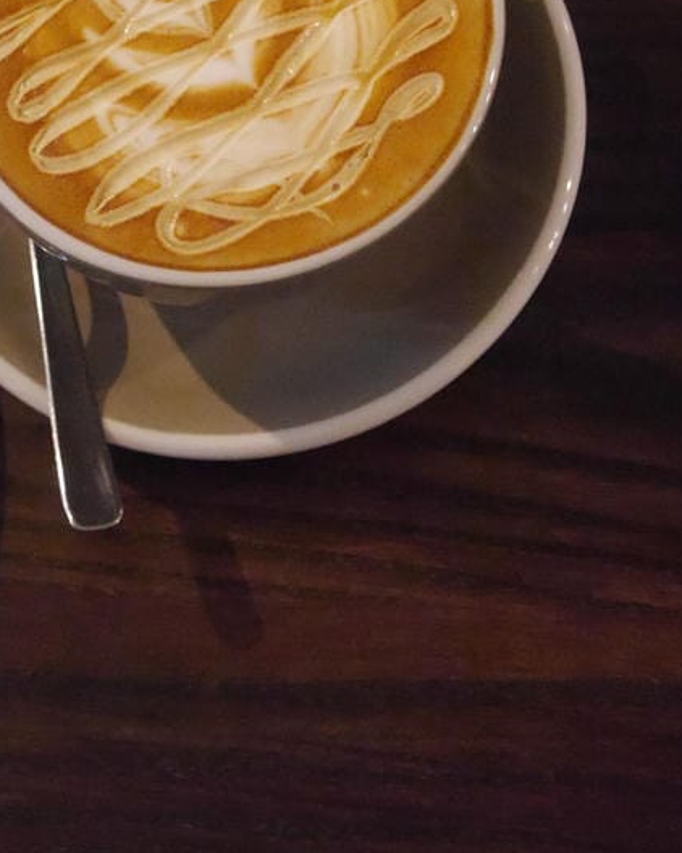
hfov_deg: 20.6
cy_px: 188
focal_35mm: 71
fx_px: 1792
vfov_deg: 26.4
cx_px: -57
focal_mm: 16
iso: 3200
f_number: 4.1
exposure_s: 1/100
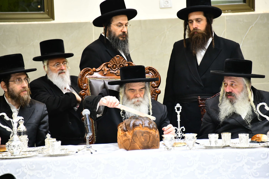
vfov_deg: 5.5
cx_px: 134
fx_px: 1868
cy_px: 90
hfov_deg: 8.2
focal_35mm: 250
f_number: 5.6
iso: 2500
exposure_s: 1/160
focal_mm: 250
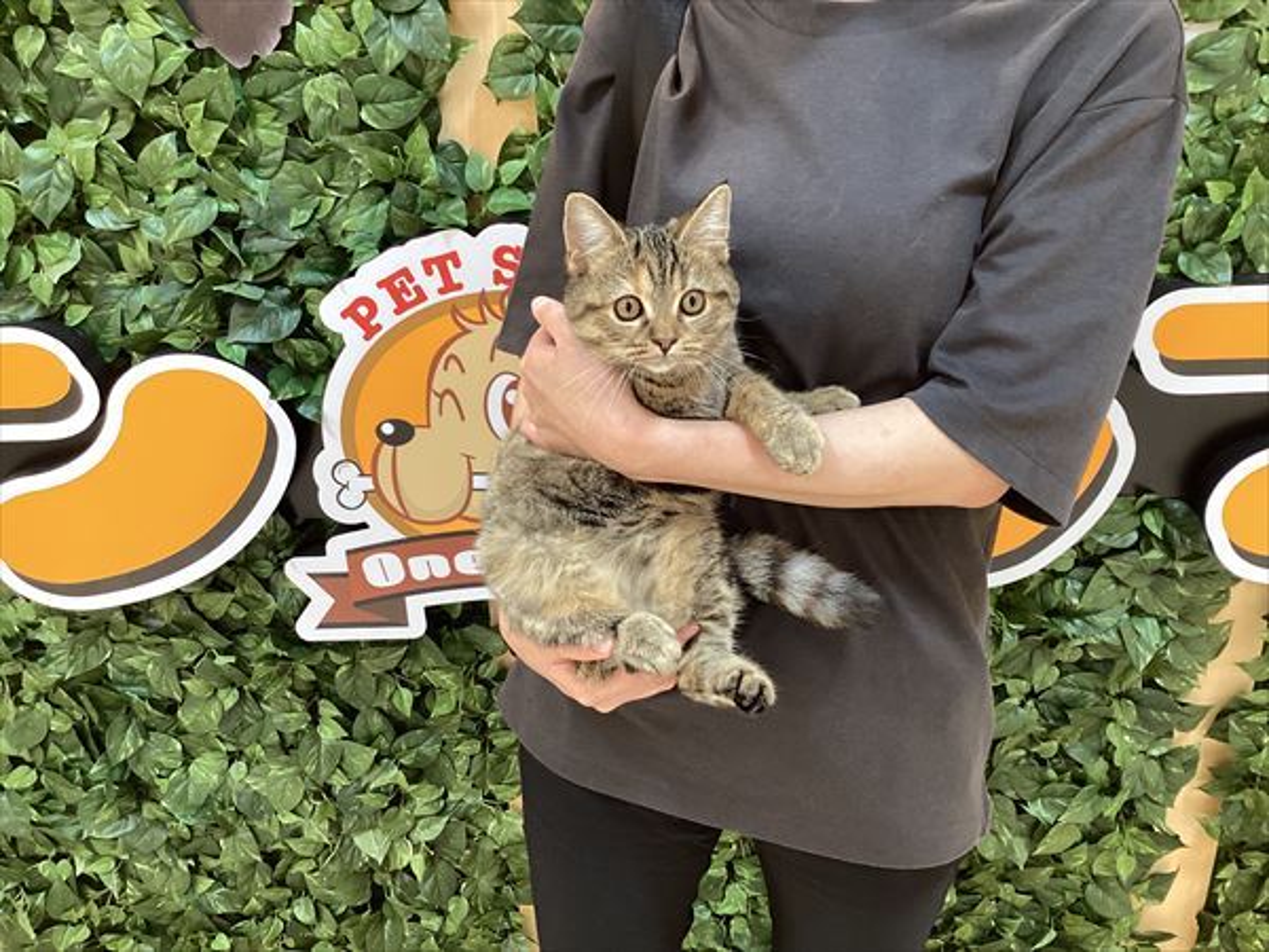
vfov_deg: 45.4
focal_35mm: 31
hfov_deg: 58.4
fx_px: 1136
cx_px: 634
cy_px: 476
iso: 160
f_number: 2.4
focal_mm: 3.3
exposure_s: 1/60
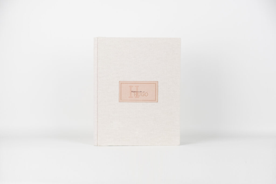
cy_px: 92
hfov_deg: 24.5
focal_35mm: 83
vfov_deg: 16.5
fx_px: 636
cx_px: 138
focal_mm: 55
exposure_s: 1/250
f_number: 5.6
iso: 400
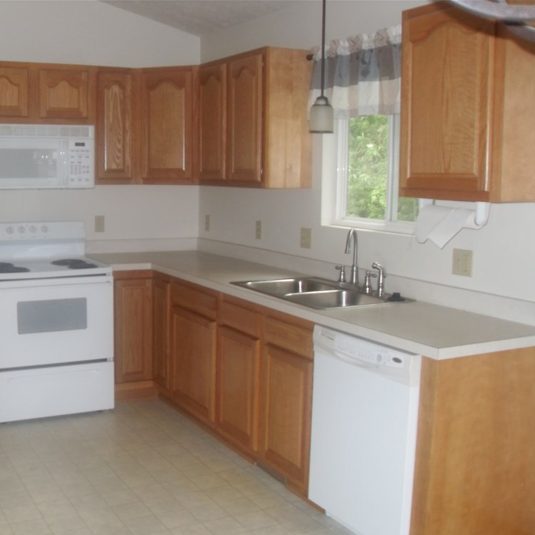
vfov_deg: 40.9
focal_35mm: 41
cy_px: 273
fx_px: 717
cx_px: 172
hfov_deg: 40.3
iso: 160
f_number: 2.8
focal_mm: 6.3
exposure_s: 1/45
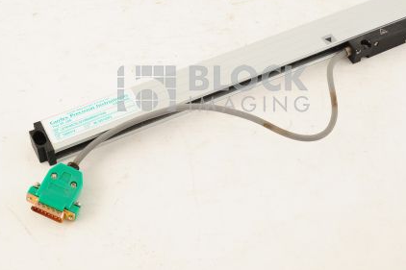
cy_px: 89
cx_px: 214
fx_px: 800
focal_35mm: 71
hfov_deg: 28.5
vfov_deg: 19.1
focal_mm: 50
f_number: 13
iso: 1600
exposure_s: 1/125
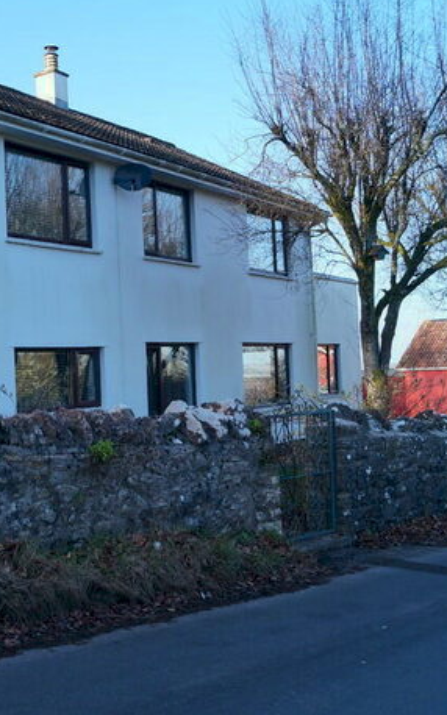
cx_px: 14
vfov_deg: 47.2
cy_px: 355
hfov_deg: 28.8
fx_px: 819
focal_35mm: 42
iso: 100
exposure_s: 1/80
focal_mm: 18
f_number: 8
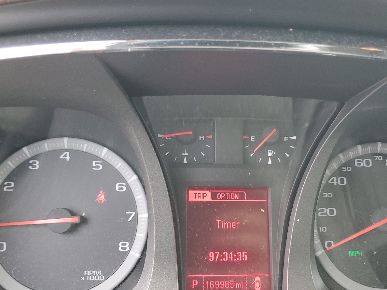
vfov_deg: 40.3
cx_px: 216
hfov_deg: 52.5
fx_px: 391
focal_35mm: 35
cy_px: 189
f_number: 1.5
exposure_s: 1/120
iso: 85
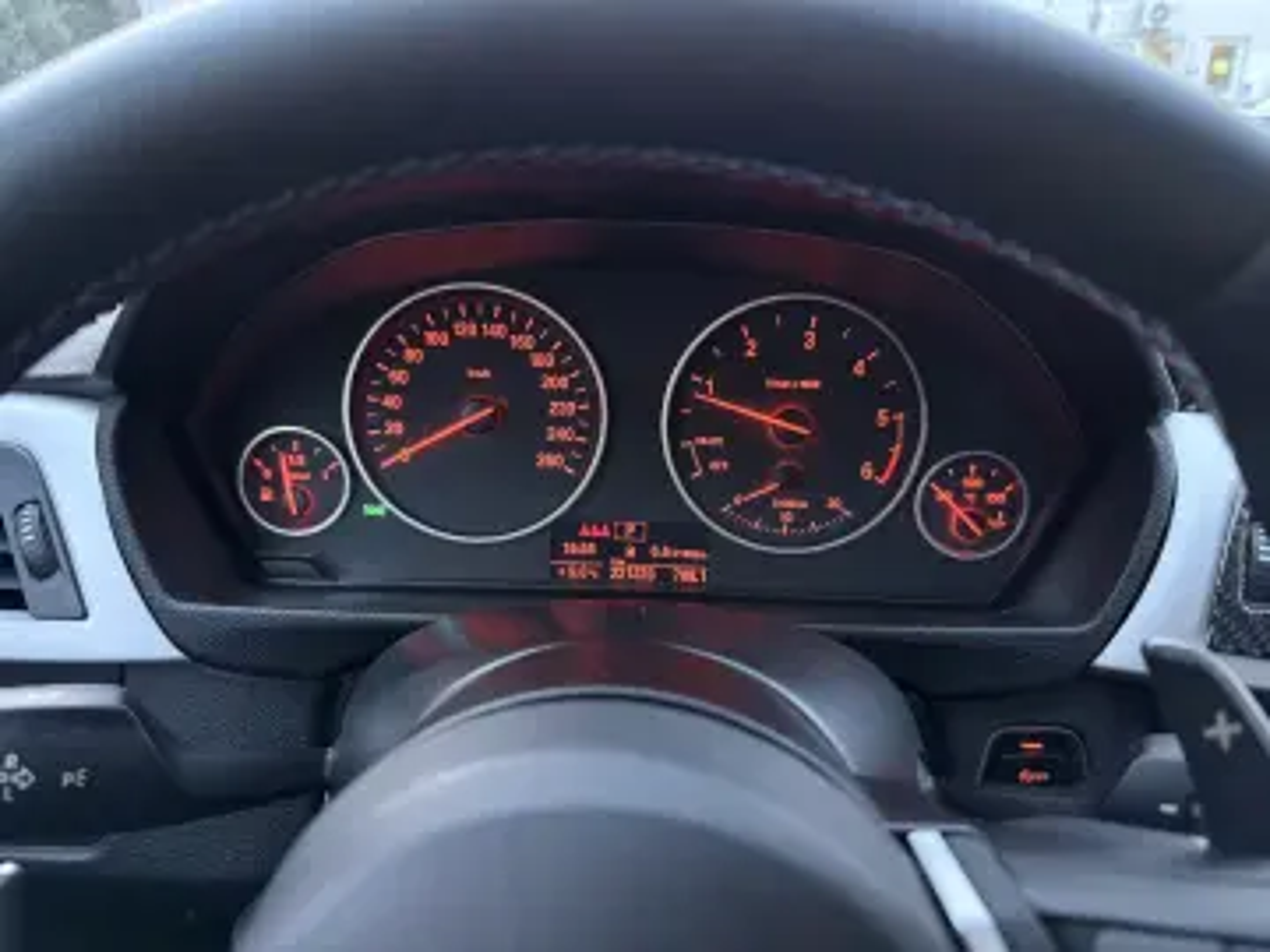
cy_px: 476
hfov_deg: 71.6
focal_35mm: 24
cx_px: 635
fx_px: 881
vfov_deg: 56.8
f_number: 1.78
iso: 1000
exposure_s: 1/32
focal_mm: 6.76
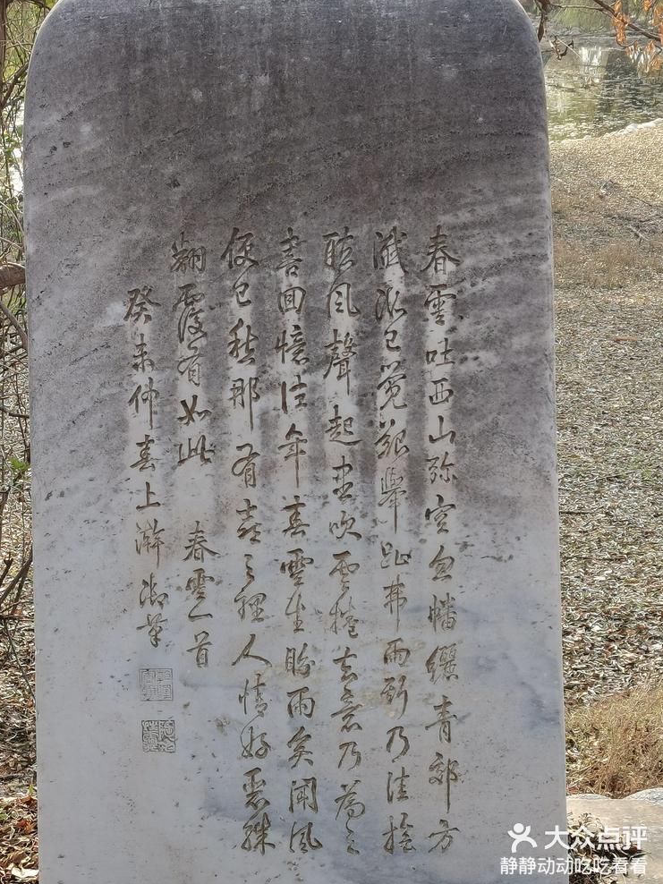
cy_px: 445
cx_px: 328
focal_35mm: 78
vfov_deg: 25.0
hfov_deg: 18.9
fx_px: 1992
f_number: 1.9
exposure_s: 1/222
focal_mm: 4.94
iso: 50
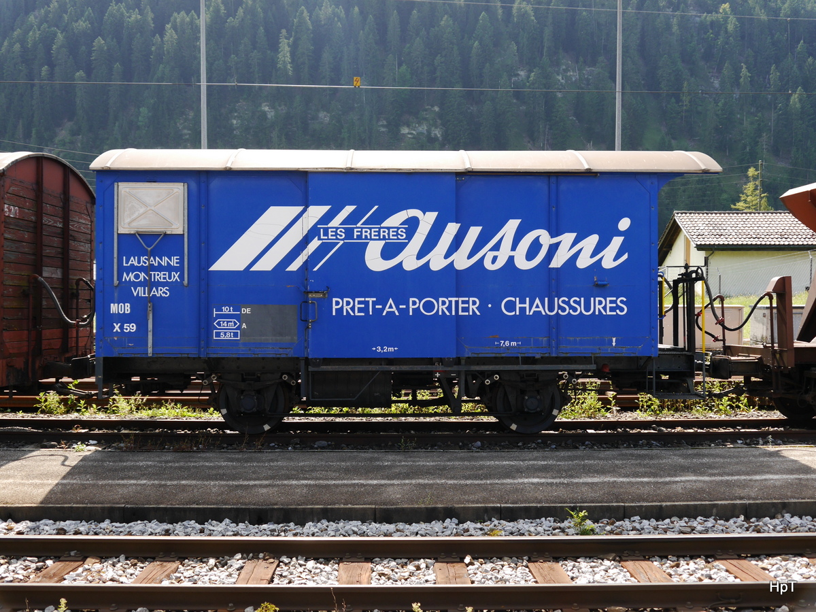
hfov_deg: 51.4
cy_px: 306
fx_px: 849
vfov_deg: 39.7
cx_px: 408
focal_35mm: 36
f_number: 5.6
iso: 160
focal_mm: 18
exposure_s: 1/160
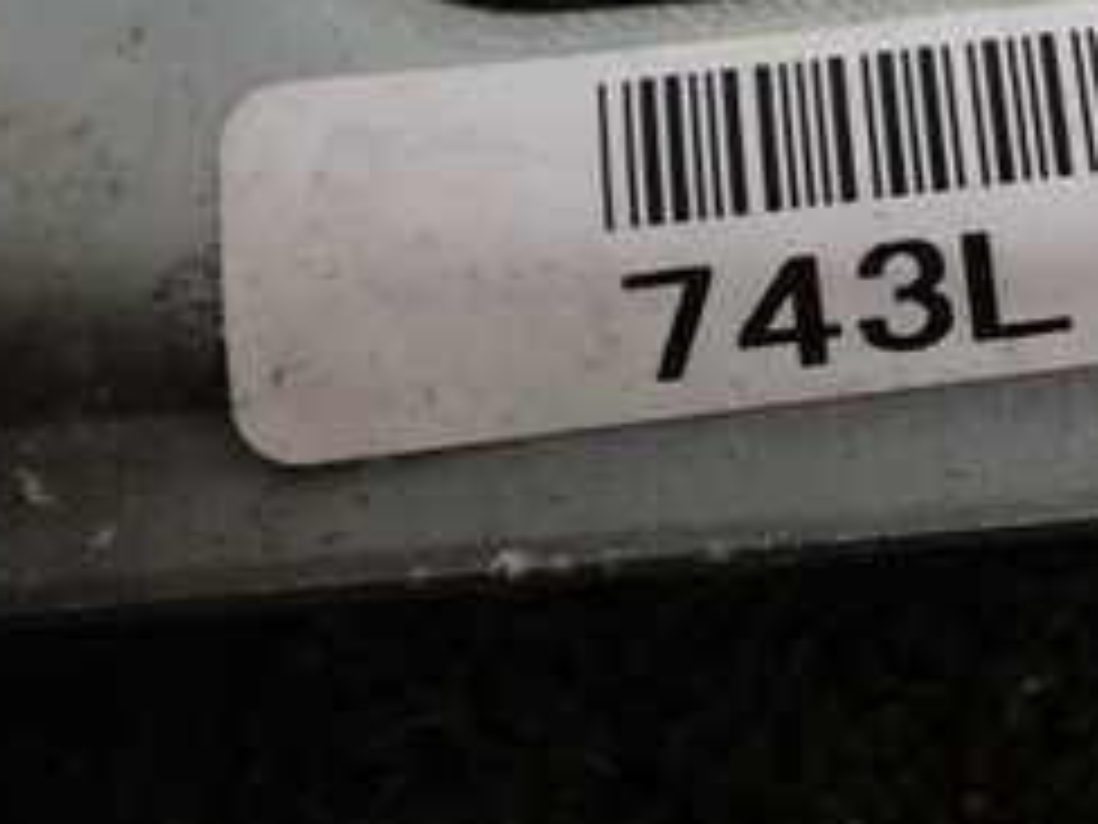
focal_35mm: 101
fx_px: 3204
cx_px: 1215
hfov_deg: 18.7
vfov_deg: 14.5
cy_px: 104
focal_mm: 7.31
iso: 100
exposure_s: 1/160
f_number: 4
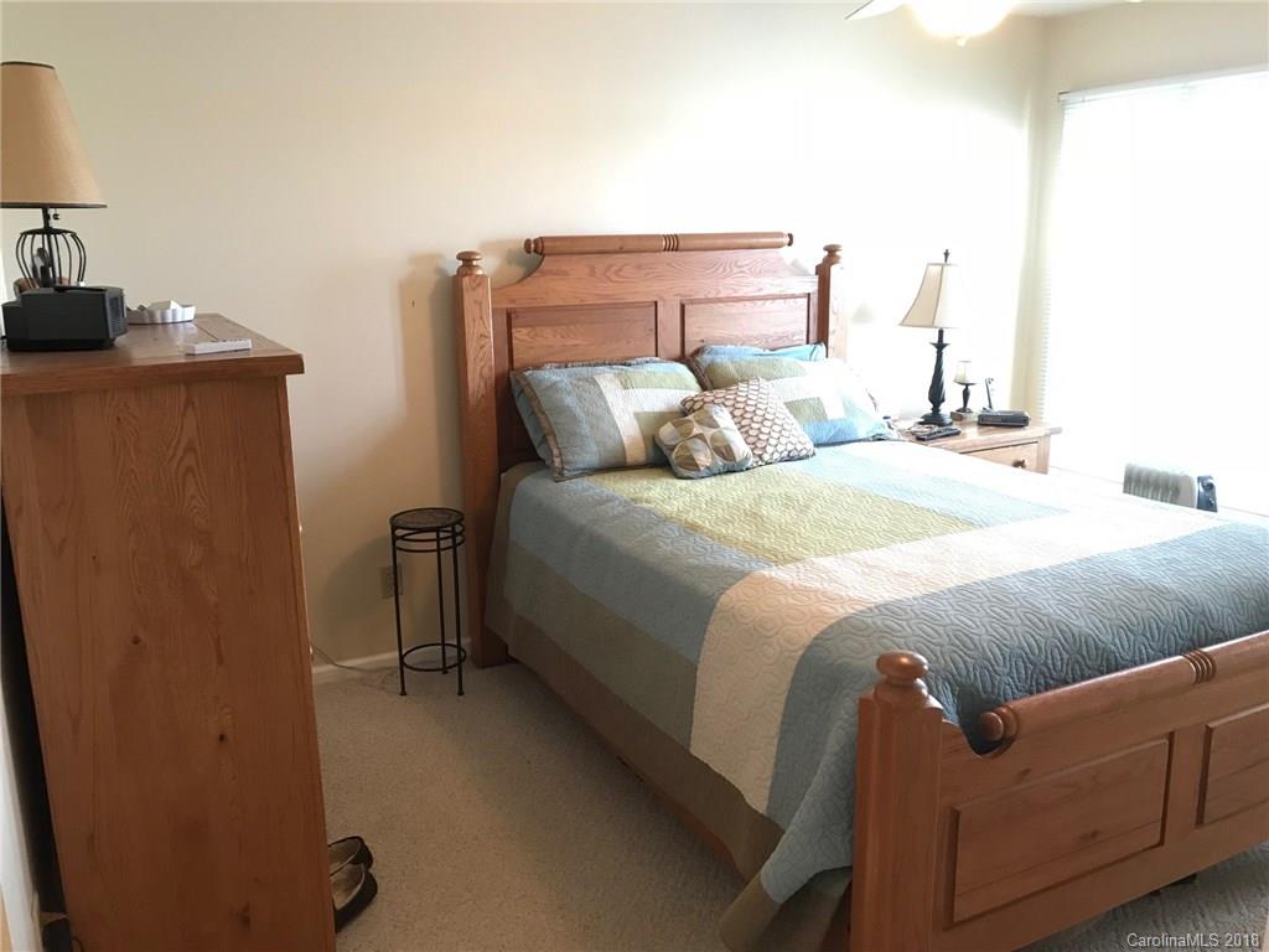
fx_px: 1026
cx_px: 634
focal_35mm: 28
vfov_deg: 49.7
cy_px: 476
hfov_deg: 63.4
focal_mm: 3.99
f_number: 1.8
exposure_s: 1/15
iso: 40
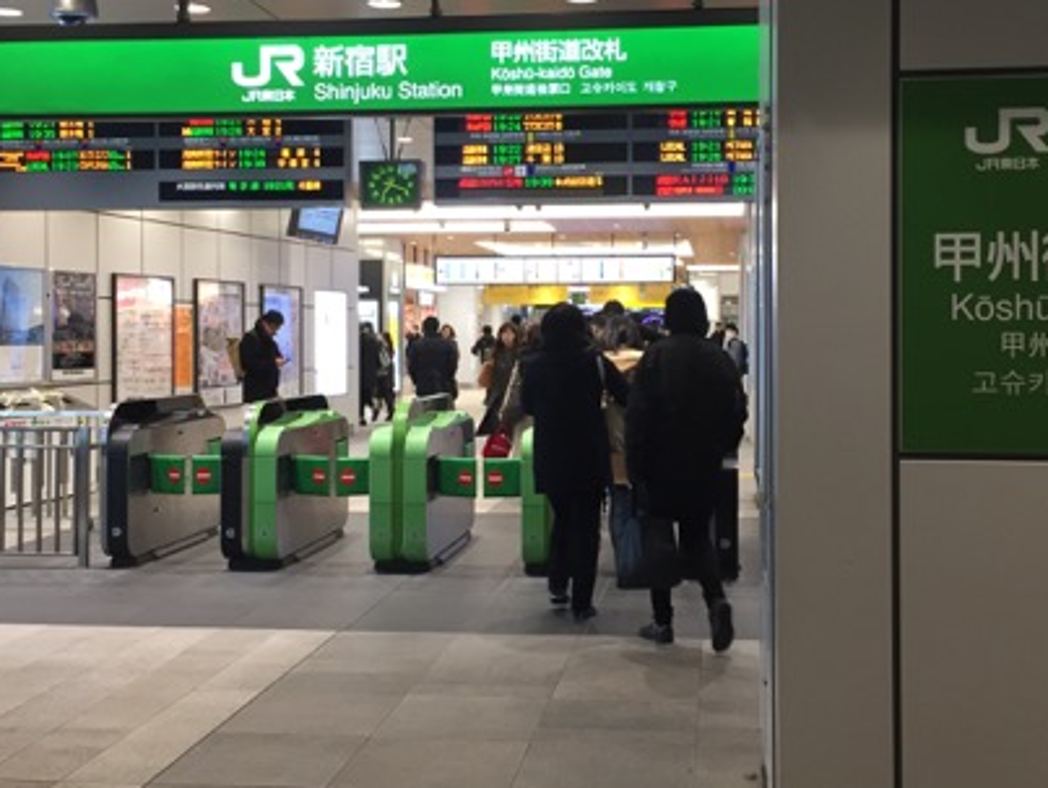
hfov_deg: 41.2
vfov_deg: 31.5
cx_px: 546
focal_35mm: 46
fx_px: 1394
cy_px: 328
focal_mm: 4.15
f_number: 2.2
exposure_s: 1/30
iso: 64
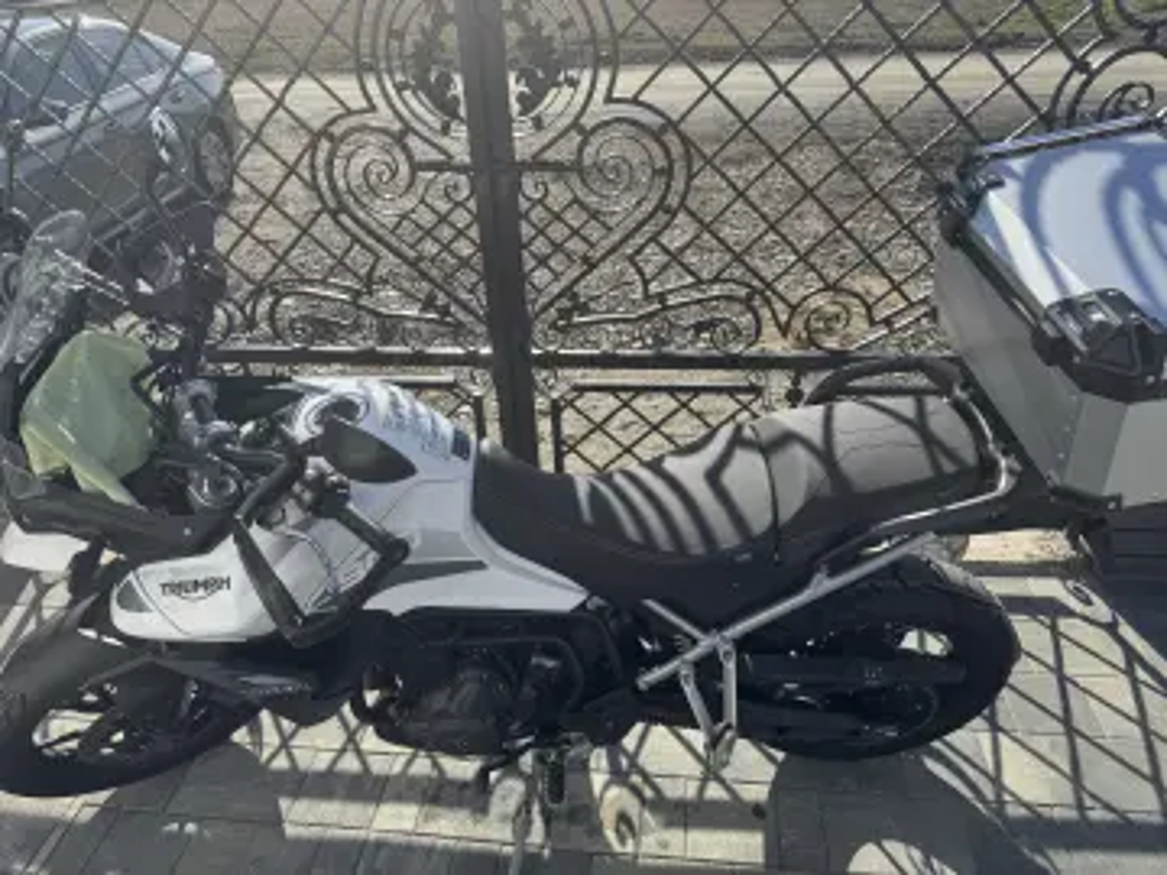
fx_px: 809
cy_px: 438
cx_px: 584
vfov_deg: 56.8
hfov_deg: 71.6
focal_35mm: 24
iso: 80
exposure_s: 1/2959
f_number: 1.78
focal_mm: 6.76
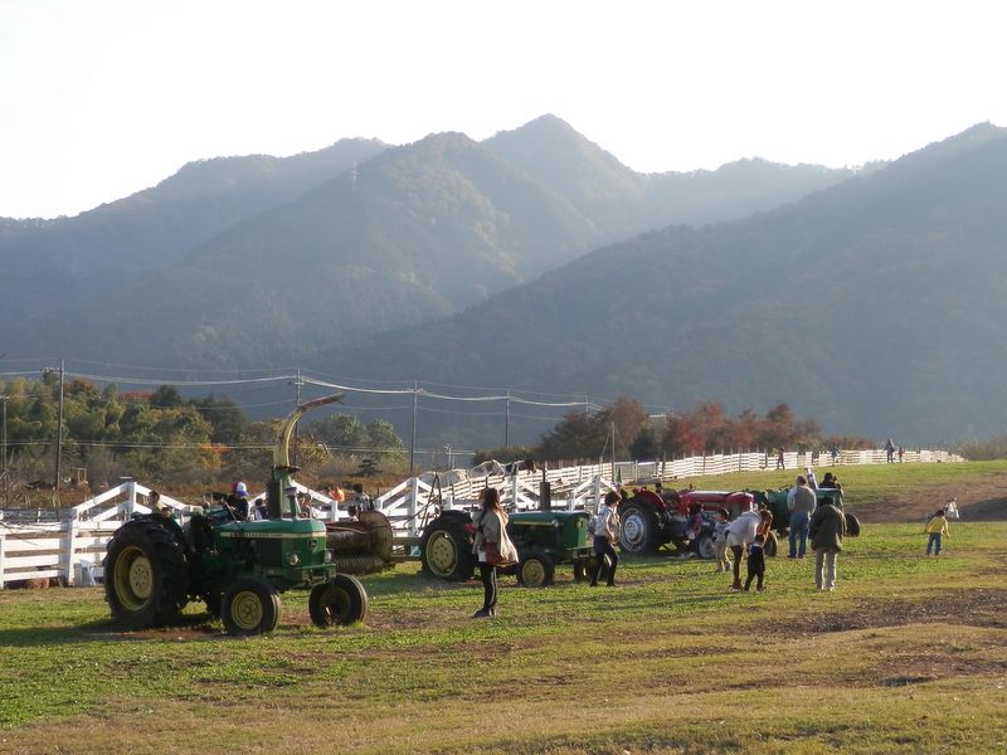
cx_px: 504
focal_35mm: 54
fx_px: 1571
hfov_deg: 35.5
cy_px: 378
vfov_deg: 27.0
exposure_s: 1/250
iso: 80
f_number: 4.1
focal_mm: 9.8
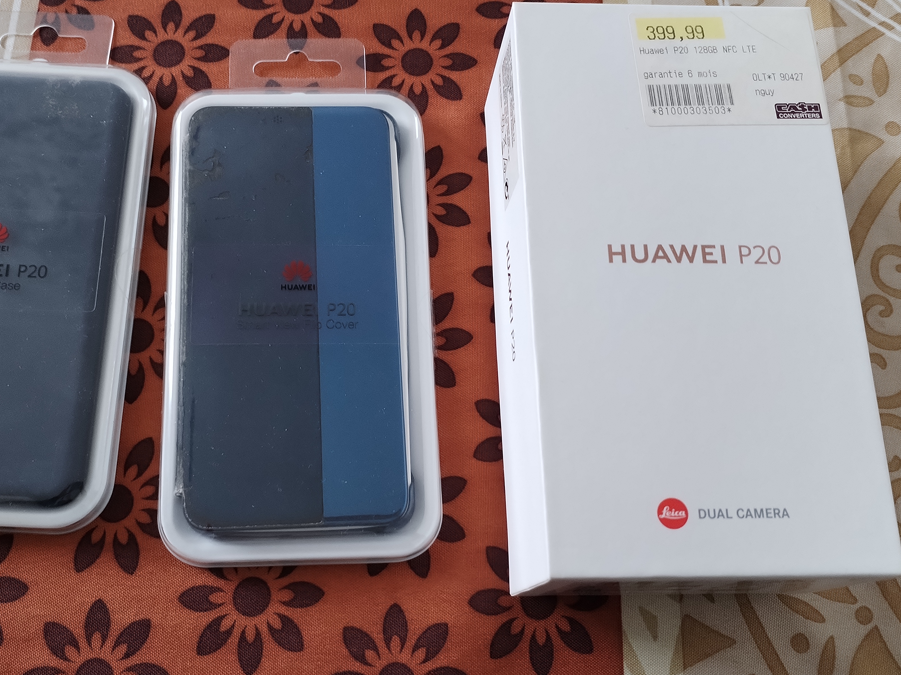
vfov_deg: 34.3
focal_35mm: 42
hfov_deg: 44.6
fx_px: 1093
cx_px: 368
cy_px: 351
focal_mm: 4.75
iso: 556
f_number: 1.8
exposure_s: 1/33.3
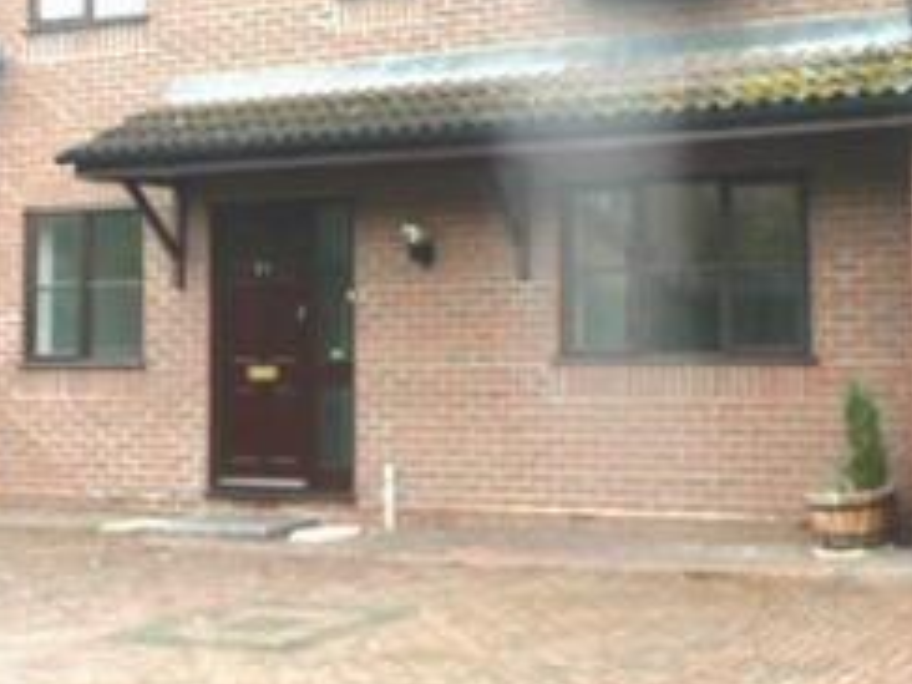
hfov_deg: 28.5
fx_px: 1765
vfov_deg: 21.8
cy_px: 226
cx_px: 697
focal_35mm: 67
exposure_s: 1/80
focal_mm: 4.6
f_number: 3.3
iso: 100
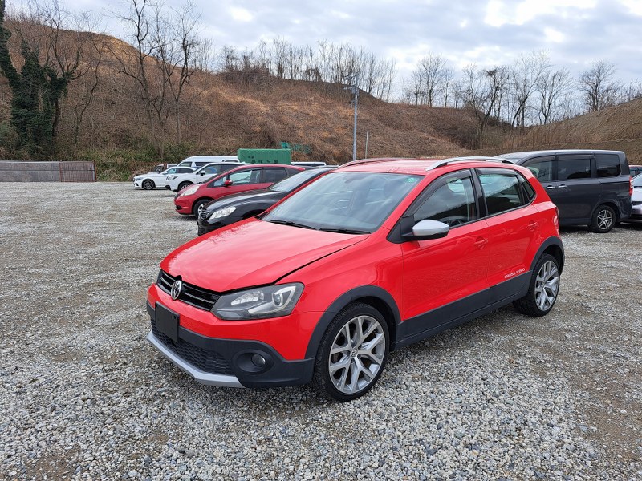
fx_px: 445
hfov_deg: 71.6
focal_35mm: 24
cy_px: 240
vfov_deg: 56.8
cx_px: 321
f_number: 1.8
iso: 50
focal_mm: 5.23
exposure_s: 1/789
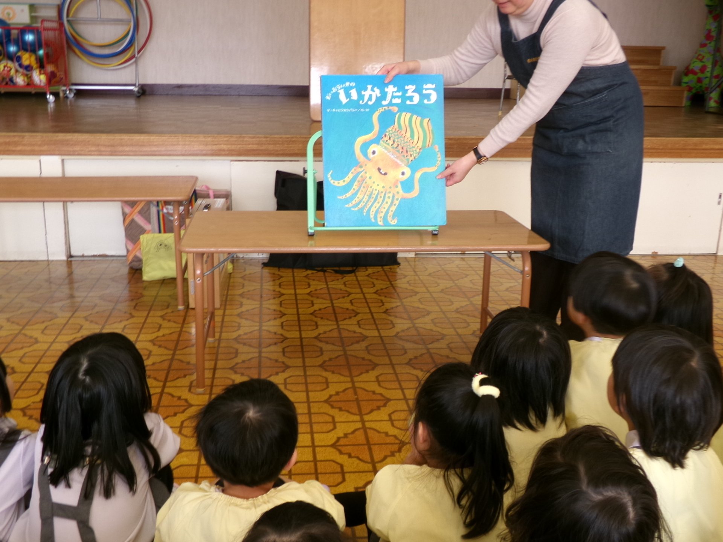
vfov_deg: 38.7
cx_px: 362
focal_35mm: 37
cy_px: 271
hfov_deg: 50.1
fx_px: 773
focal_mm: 6.6
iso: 156
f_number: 4
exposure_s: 1/34
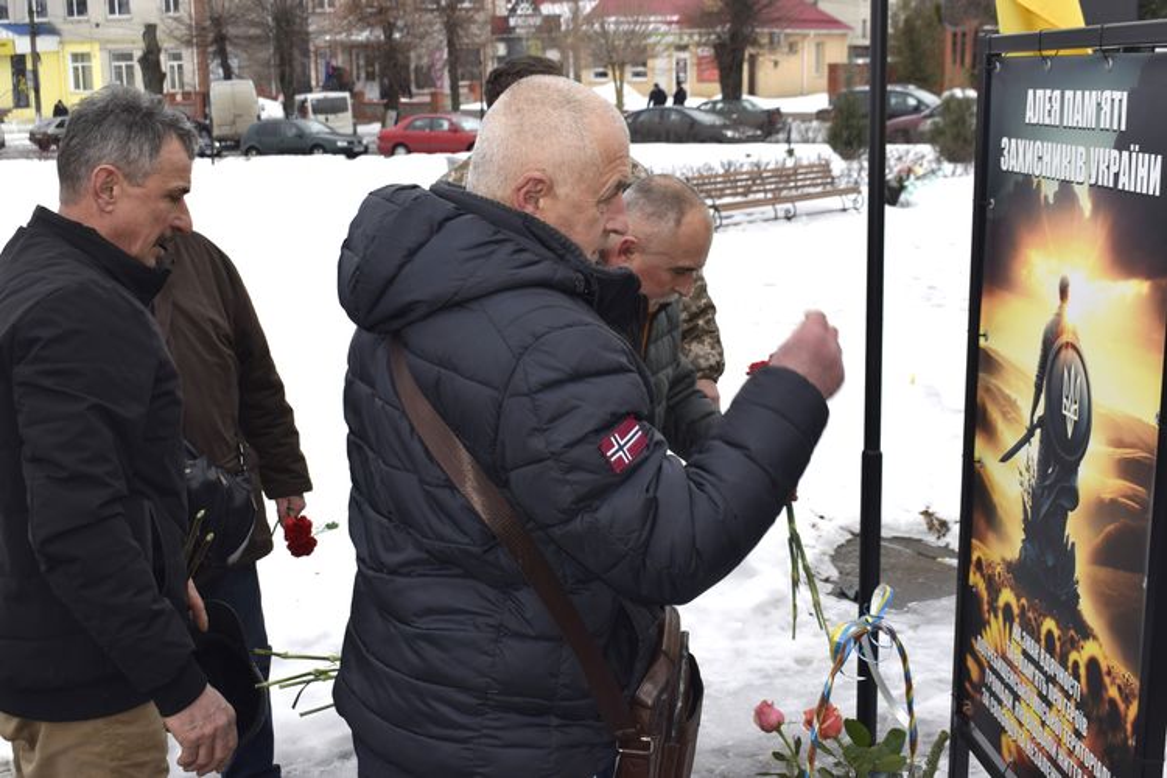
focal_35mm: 48
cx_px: 584
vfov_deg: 28.1
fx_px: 1556
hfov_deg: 41.1
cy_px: 389
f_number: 8
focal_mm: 32
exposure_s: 1/200
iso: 100
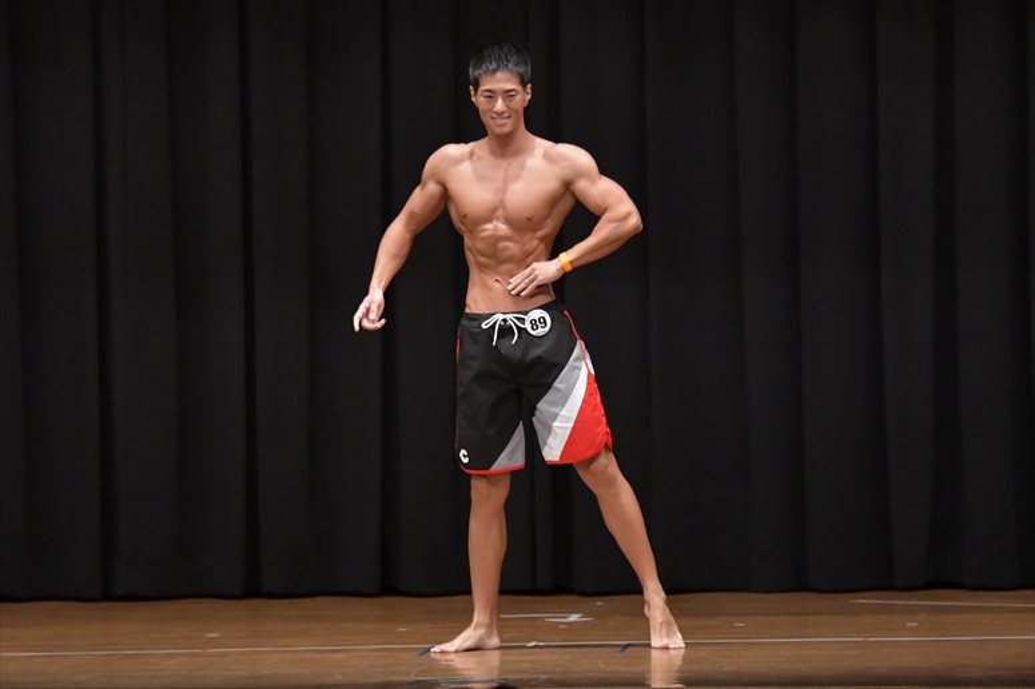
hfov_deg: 9.2
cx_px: 518
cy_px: 344
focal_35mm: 225
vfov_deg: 6.1
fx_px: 6466
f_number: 5.6
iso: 6400
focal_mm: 150
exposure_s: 1/400
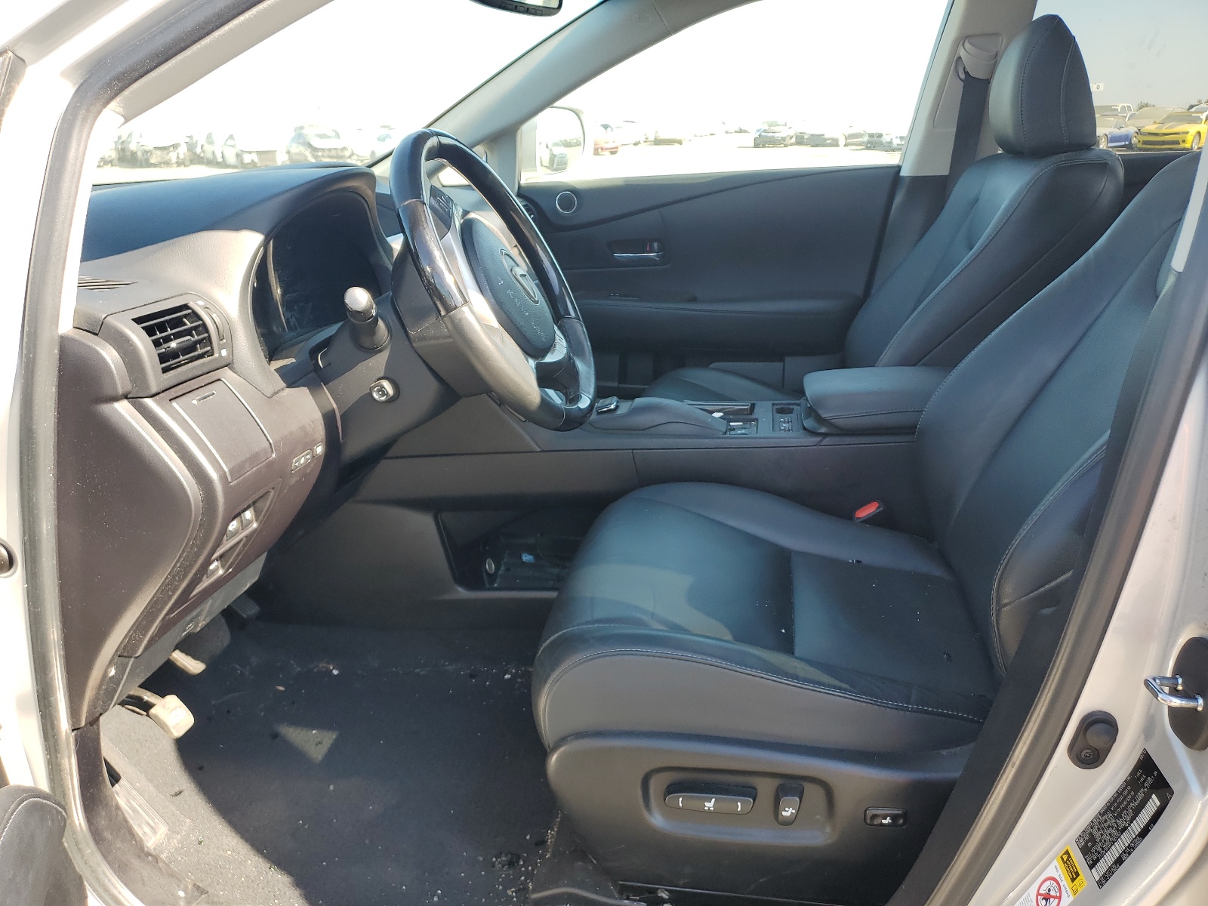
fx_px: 907
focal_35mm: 26
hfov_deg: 67.3
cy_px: 453
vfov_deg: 53.1
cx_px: 604
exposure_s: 1/333
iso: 50
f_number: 1.5
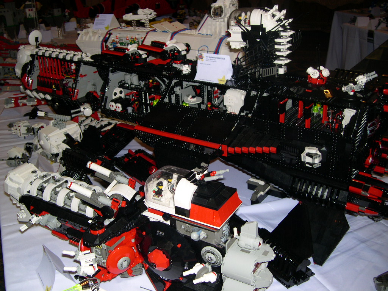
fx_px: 426
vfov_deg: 37.7
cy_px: 146
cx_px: 194
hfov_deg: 49.0
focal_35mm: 38
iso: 100
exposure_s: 1/60
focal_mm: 8
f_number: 2.8
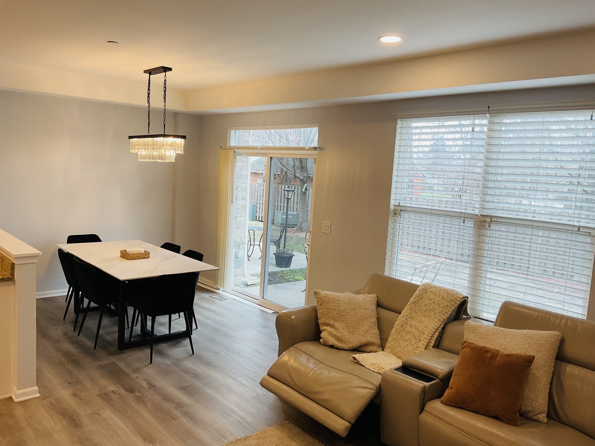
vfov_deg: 48.2
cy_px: 223
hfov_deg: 61.7
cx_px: 298
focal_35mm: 29
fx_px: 498
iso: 50
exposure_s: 1/120
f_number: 1.8
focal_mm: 3
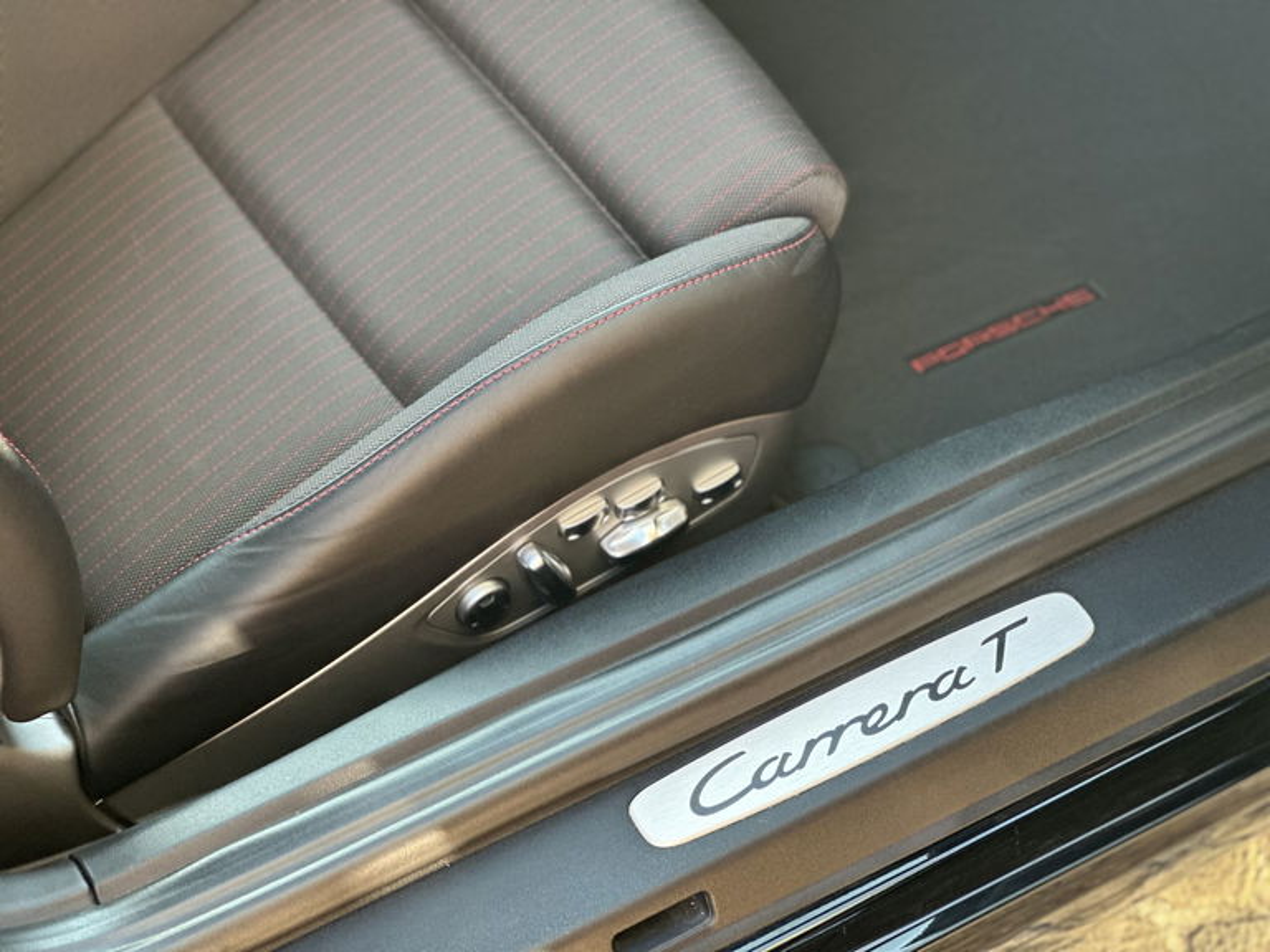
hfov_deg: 25.3
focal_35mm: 77
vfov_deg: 19.1
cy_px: 476
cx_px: 635
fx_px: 2825
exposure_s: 1/89
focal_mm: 9
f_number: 2.8
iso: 250
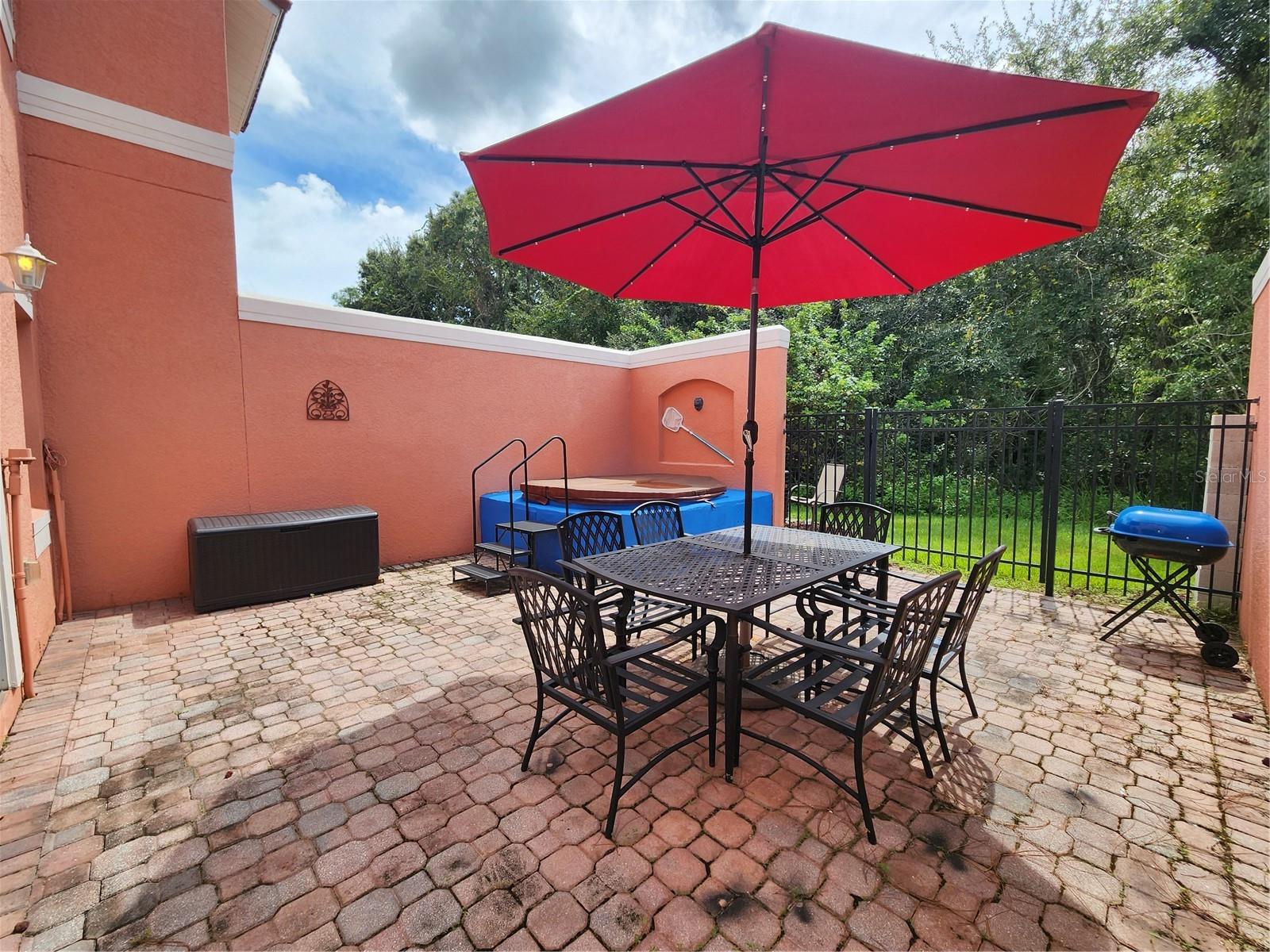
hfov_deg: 106.2
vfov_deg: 89.9
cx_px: 635
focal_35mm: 13
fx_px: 477
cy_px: 476
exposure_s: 1/1105
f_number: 2.2
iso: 50
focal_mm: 2.2
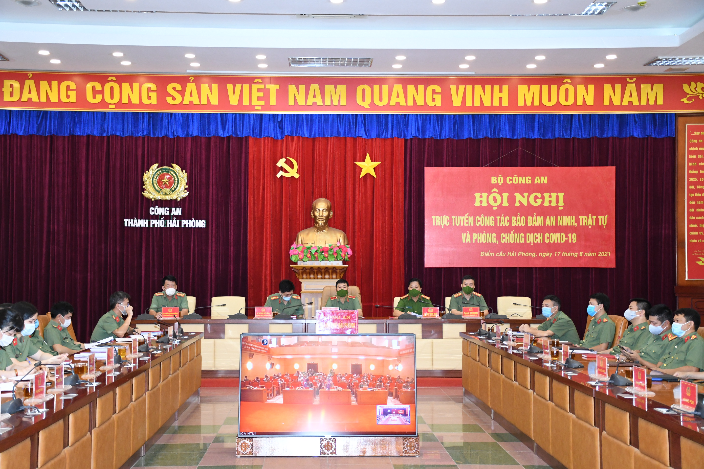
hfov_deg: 38.9
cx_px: 352
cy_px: 234
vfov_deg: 26.5
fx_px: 997
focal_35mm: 51
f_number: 4.2
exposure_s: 1/200
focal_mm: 34
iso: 2500
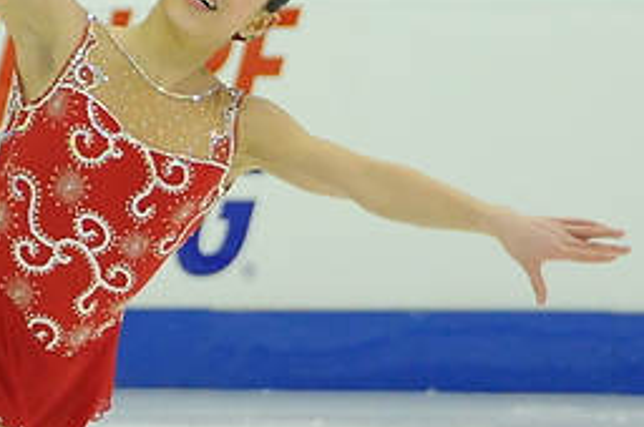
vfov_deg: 2.2
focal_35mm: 633
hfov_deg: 3.3
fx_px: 11301
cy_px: 360
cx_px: 169
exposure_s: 1/800
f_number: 5.6
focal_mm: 135
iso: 3200
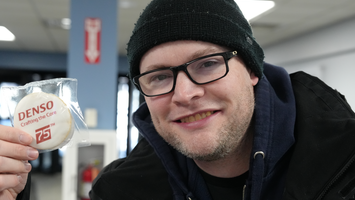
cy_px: 130
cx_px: 166
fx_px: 555
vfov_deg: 20.3
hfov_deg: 35.4
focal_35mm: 59
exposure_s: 1/160
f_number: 4
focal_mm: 41
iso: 3200
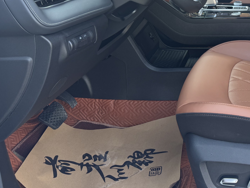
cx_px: 231
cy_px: 0
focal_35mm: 49
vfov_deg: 27.9
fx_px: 354
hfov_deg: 36.2
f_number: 1.78
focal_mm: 6.76
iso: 64
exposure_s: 1/121
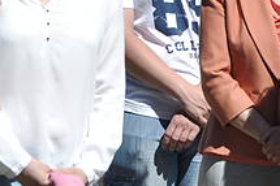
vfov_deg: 2.2
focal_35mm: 623
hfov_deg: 3.3
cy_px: 41
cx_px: 231
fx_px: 4842
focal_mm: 105
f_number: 9
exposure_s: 1/1250
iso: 400
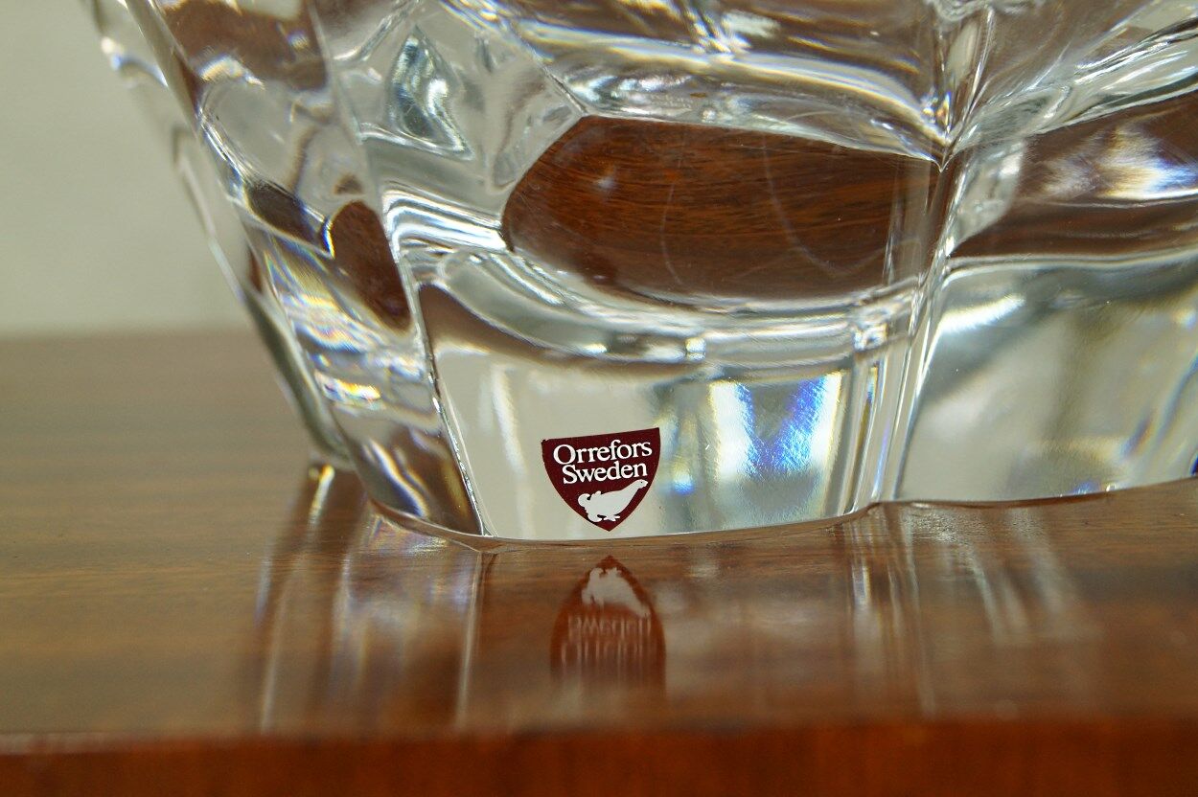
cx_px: 599
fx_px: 1746
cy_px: 398
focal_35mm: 52
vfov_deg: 25.7
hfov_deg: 37.9
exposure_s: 1/30
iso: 400
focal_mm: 35
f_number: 7.1
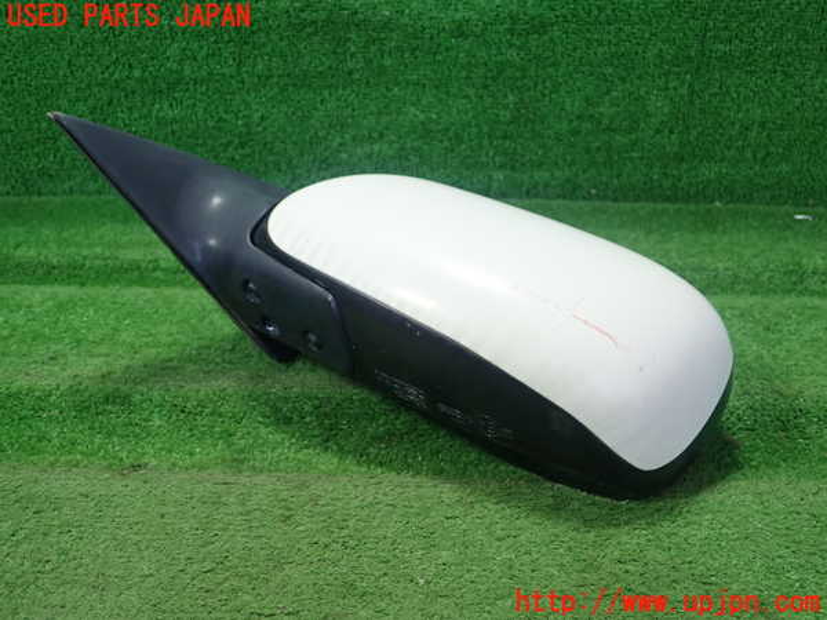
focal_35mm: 30
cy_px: 310
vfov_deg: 46.8
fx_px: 717
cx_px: 414
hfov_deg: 60.0
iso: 250
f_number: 2.3
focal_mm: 5.5
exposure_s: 1/125
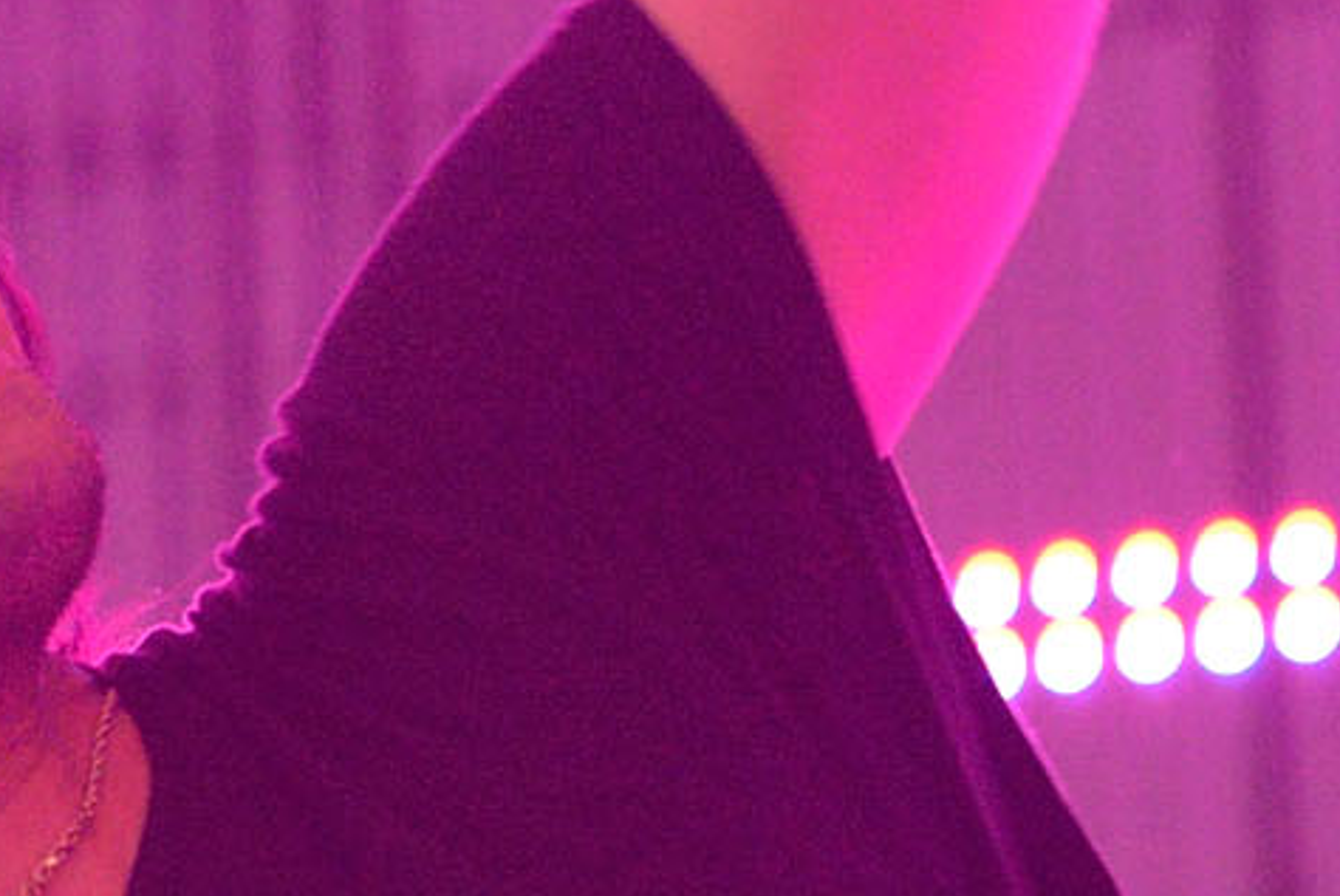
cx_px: -684
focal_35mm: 443
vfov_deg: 3.1
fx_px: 16504
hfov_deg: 4.6
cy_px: 1036
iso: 4000
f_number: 2.8
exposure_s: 1/200
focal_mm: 70
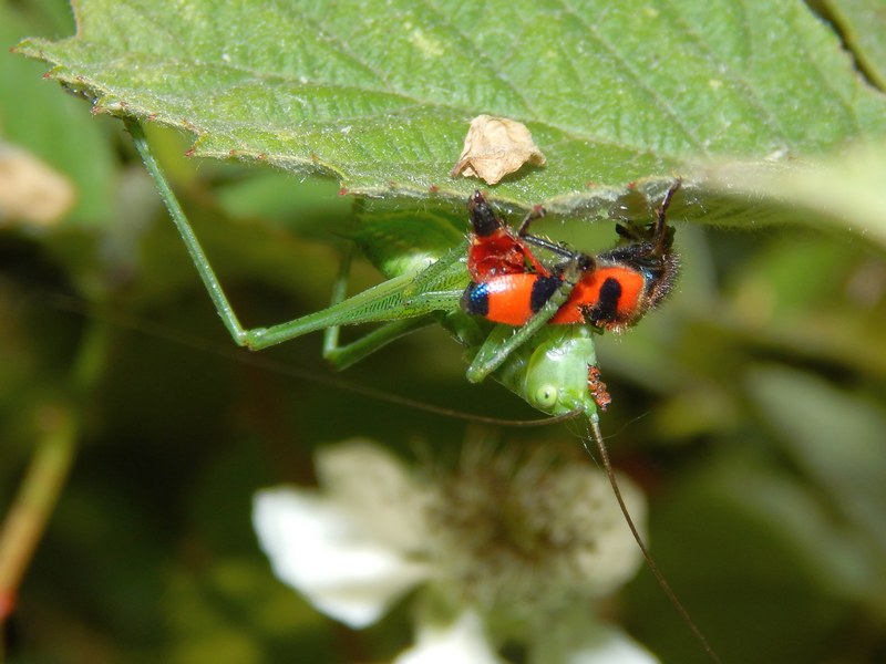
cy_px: 332
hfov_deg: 14.9
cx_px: 443
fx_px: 3379
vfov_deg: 11.2
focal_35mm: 132
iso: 125
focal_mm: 23.4
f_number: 9.6
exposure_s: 1/500
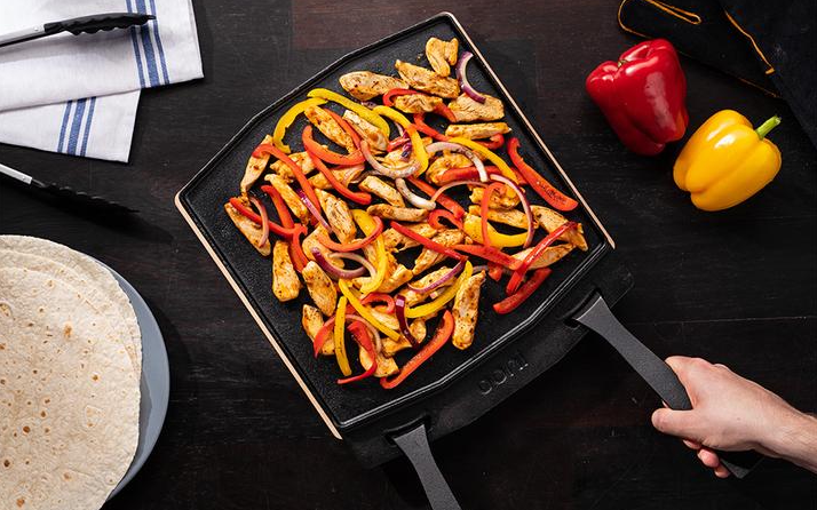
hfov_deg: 28.6
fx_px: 1603
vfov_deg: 18.1
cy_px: 245
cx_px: 407
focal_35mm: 72
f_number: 10
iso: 160
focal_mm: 70
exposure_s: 1/200
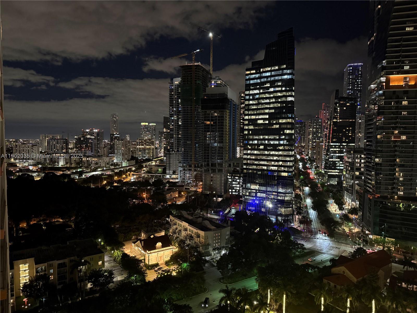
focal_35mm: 24
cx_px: 208
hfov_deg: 71.6
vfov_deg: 56.8
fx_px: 289
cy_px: 156
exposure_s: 1/30
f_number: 1.78
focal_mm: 6.76
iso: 1250
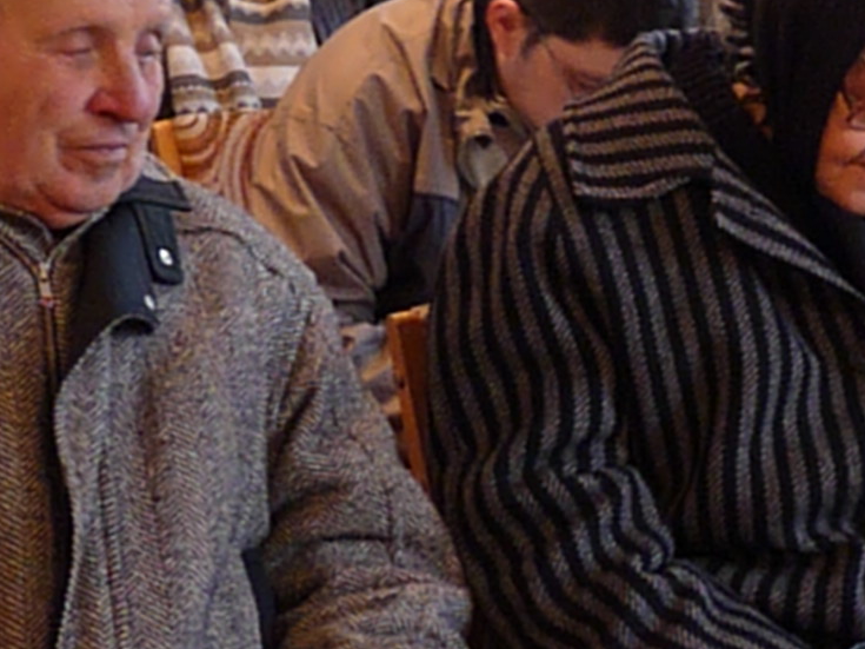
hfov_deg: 16.6
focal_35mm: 117
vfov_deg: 12.6
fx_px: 2923
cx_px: 800
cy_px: 153
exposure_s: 1/50
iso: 800
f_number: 3
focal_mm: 7.4
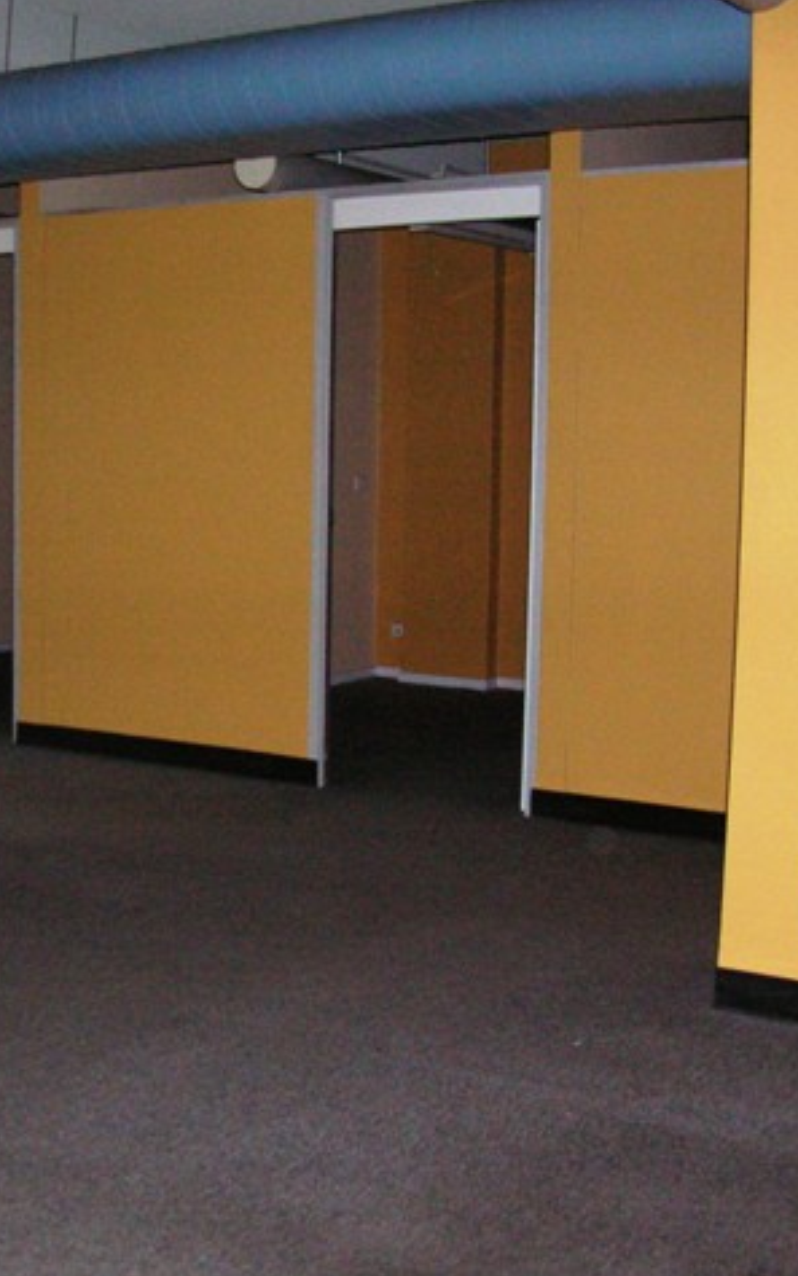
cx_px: 134
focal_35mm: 50
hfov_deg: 25.3
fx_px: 1739
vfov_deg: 40.3
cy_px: 638
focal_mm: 5.8
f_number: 2.8
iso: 200
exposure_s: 1/60.1
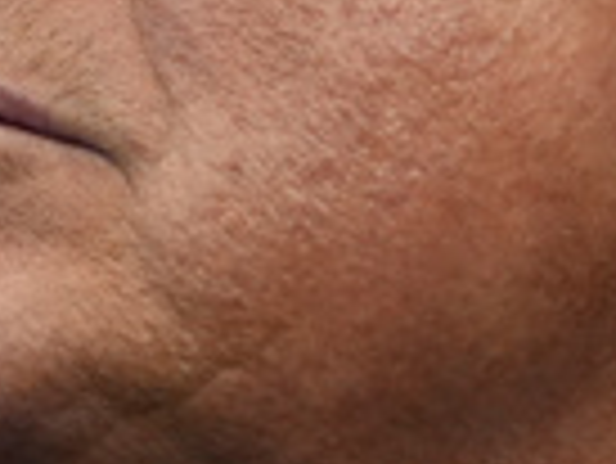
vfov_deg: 1.4
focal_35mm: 1080
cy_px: -176
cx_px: 755
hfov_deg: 1.8
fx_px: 19236
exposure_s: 1/200
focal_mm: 200
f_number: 2.8
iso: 3200
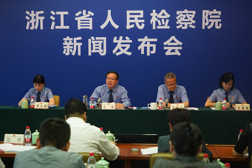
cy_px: 84
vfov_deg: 19.7
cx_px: 126
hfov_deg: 29.3
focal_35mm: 69
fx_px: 483
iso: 6400
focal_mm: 69
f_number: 5.6
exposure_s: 1/400
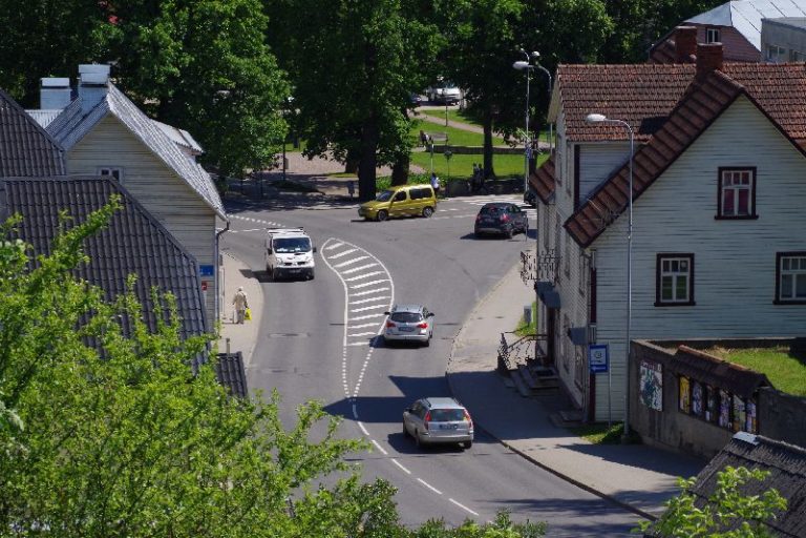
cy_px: 269
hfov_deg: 13.1
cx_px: 403
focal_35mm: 157
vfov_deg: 8.7
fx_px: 3515
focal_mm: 105
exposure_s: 1/250
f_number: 11
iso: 200
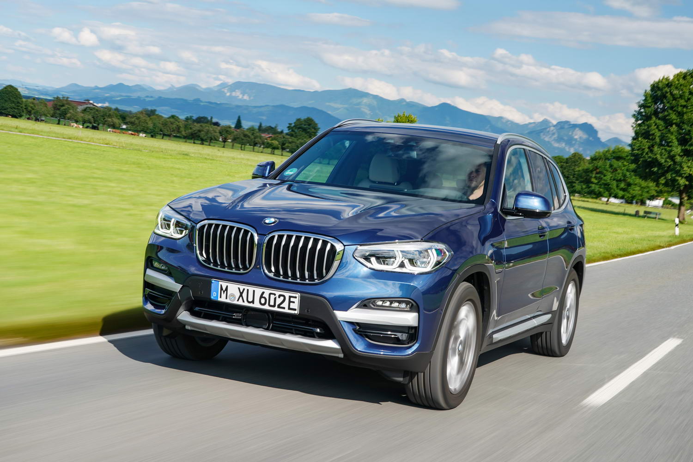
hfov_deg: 36.9
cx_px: 346
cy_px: 231
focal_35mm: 54
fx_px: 1039
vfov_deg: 25.1
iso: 64
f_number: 13
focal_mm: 54
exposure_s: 1/30
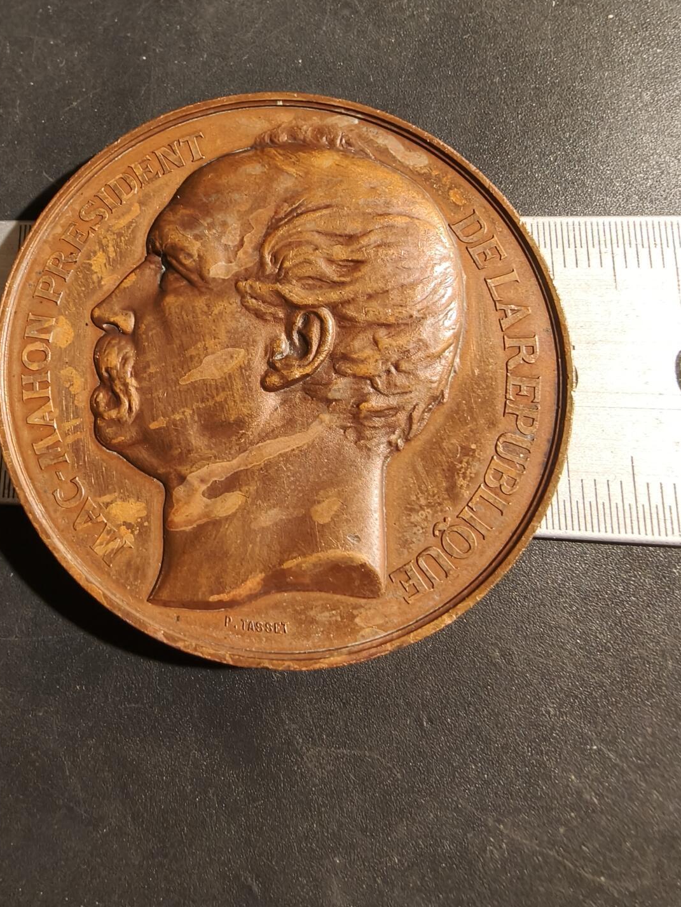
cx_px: 348
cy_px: 475
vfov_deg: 61.6
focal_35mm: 29
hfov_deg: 48.2
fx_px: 761
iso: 250
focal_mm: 2.32
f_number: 2
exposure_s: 1/50
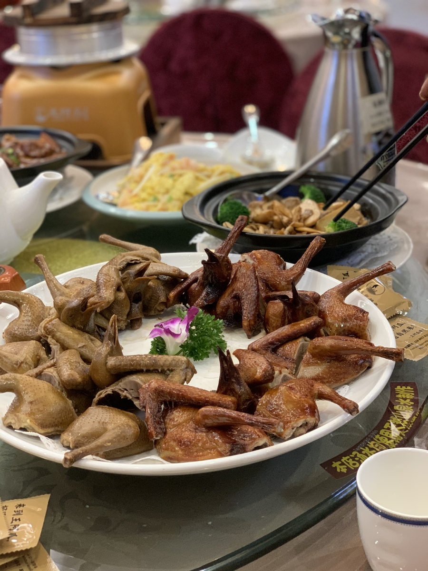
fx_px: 857
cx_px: 214
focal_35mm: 52
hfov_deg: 28.0
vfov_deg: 36.8
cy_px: 286
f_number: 2.4
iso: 250
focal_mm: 6
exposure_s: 1/50
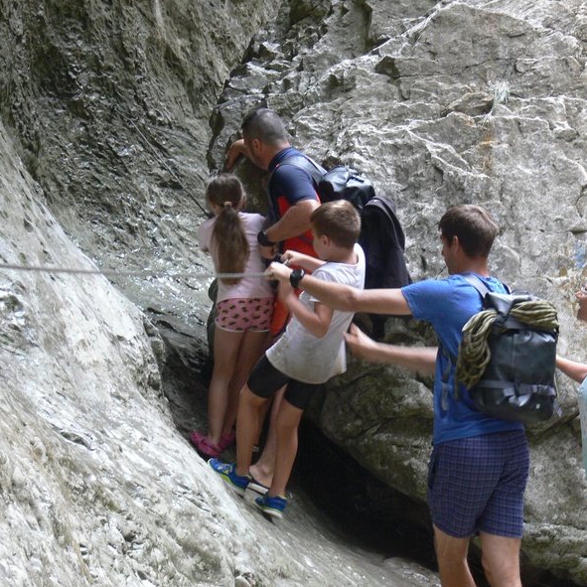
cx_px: 327
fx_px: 1842
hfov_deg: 18.1
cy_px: 294
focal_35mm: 96
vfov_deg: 18.1
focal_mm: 17.1
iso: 200
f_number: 3.2
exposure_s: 1/25
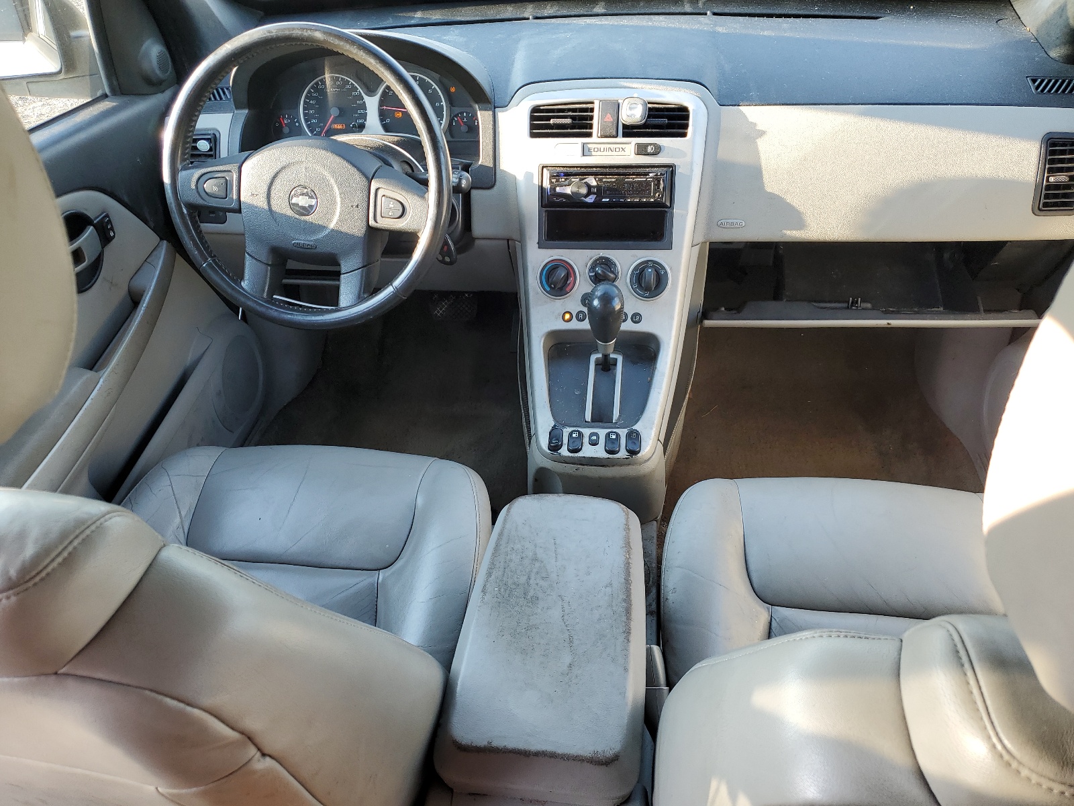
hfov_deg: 67.3
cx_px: 537
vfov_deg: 53.1
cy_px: 403
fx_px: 807
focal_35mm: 26
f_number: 1.5
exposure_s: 1/120
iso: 50
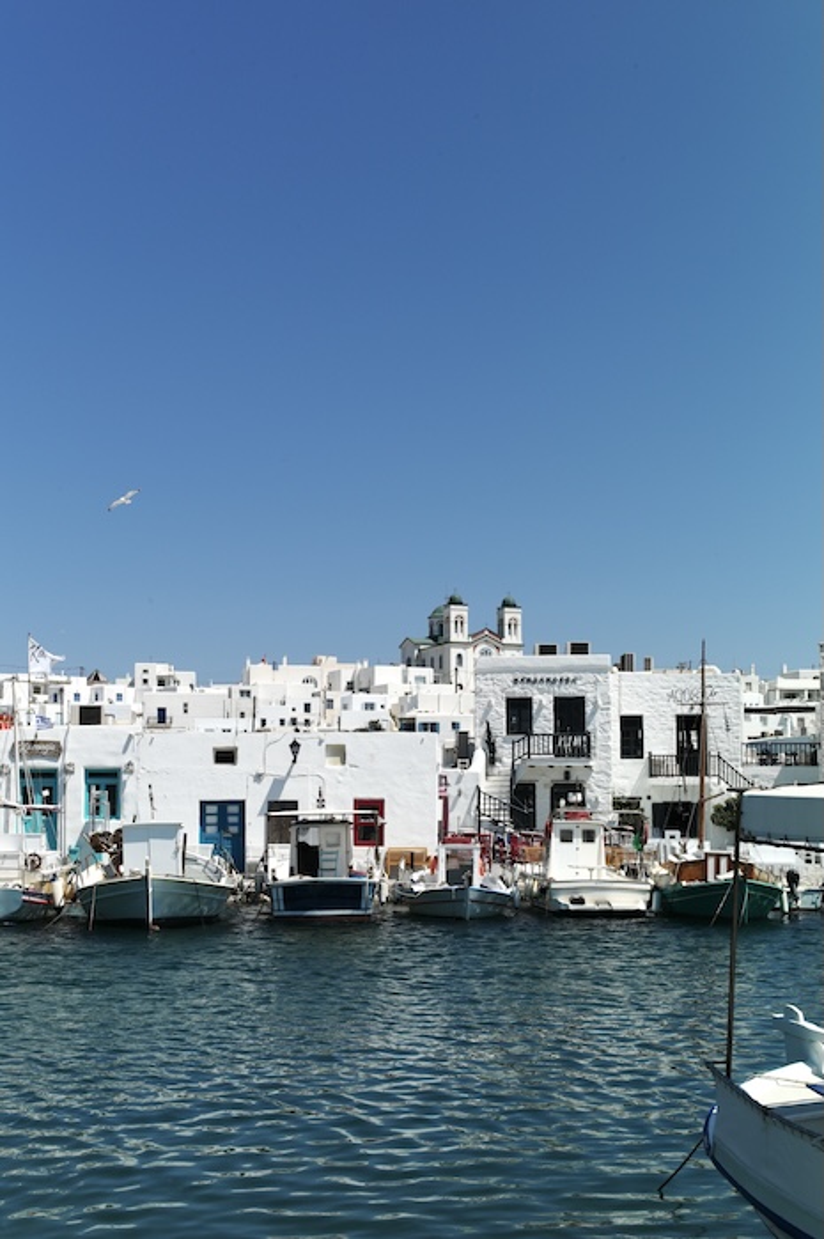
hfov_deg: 27.0
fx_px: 1719
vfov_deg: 39.6
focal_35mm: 50
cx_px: 412
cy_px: 620
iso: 160
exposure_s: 1/750
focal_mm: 50
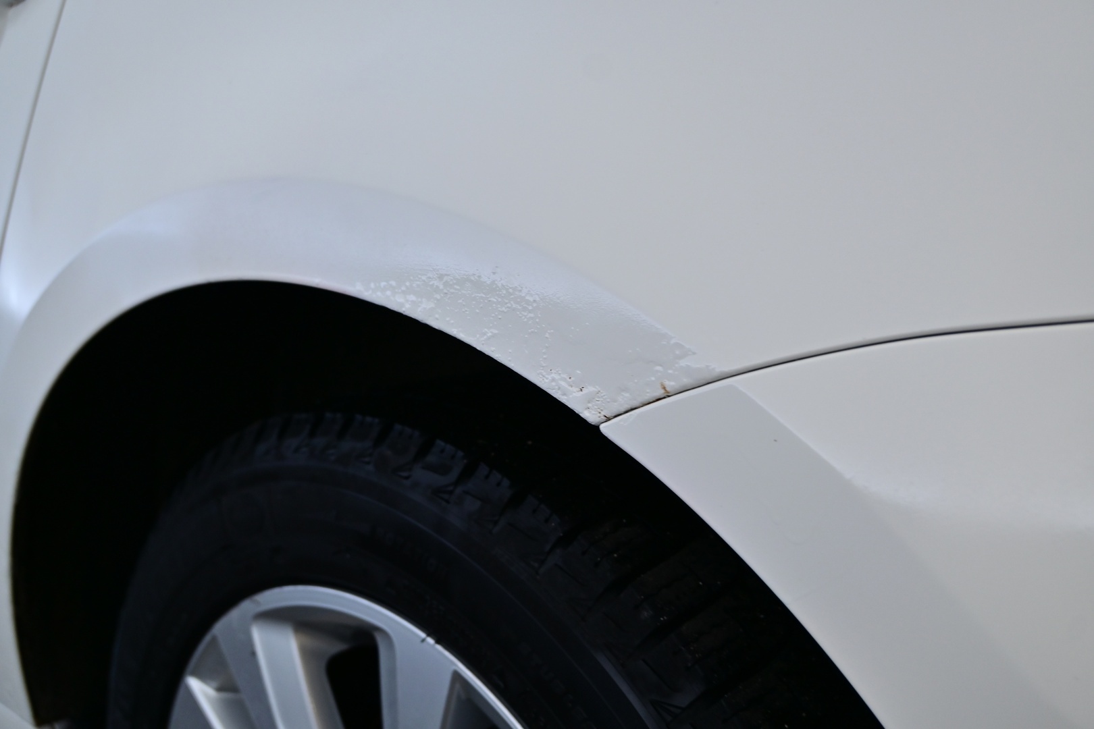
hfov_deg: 53.1
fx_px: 1094
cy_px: 364
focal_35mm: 36
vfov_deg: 36.9
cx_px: 547
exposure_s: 1/25
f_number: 4.2
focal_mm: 24
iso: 360
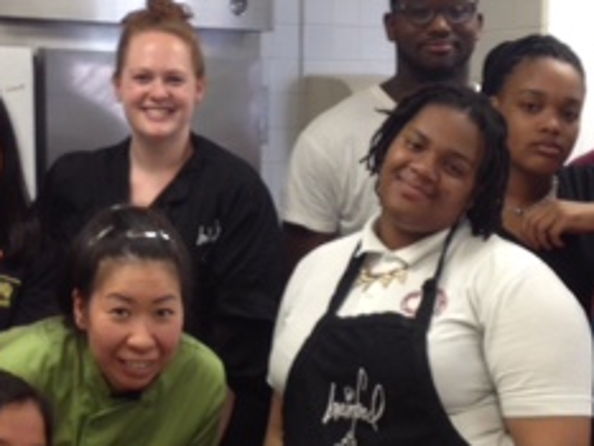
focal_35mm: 96
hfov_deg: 20.4
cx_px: 227
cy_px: 280
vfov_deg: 15.4
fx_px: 1648
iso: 64
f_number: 2.4
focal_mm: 4.28
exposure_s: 1/20
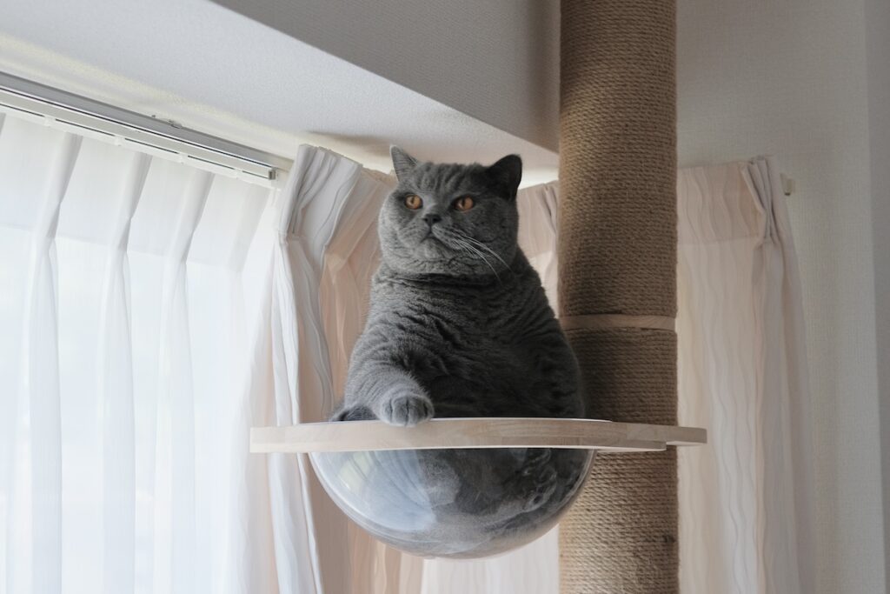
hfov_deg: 37.5
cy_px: 297
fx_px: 1310
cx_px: 445
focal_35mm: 53
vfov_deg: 25.5
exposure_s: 1/100
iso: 320
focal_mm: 35
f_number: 3.2
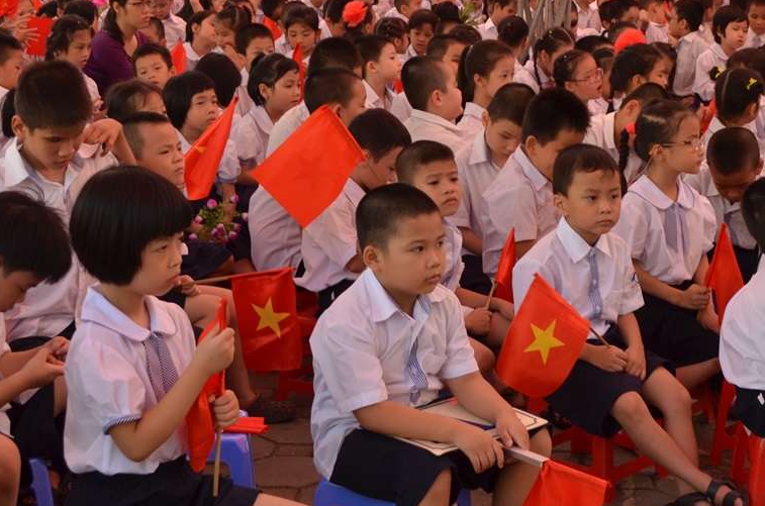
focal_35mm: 82
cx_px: 509
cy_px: 104
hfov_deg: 24.7
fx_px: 1738
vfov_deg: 16.5
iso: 200
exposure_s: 1/160
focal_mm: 28
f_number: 6.3
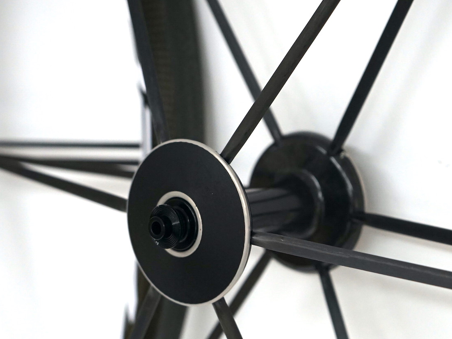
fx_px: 888
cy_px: 220
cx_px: 270
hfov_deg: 28.5
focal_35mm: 68
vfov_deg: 21.6
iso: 1250
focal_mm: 39
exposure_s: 1/60
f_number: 4.5
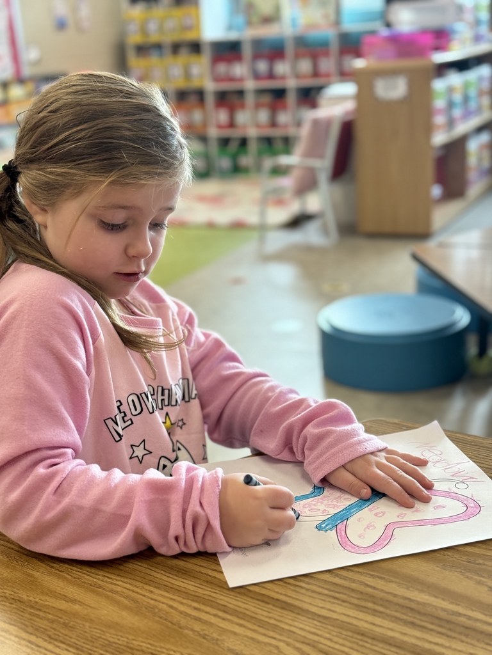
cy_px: 328
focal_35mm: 48
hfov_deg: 30.3
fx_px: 910
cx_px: 246
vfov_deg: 39.7
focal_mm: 6.76
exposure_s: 1/60
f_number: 1.78
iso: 160
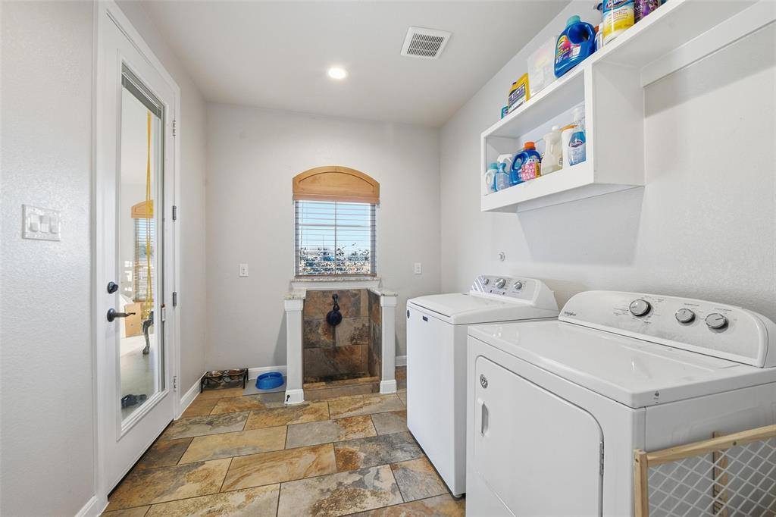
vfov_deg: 81.2
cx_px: 388
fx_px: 302
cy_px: 258
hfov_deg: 104.3
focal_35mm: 14
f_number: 9
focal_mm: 14
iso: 100
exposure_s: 1/50
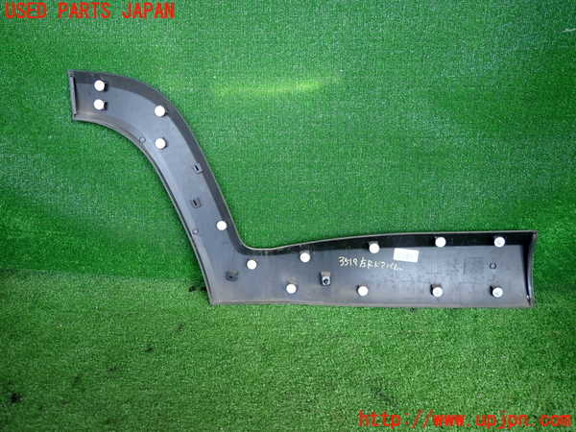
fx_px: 416
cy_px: 216
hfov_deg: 69.4
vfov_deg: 54.9
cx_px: 288
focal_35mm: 25
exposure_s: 1/100
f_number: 2
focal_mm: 4.5
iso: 200
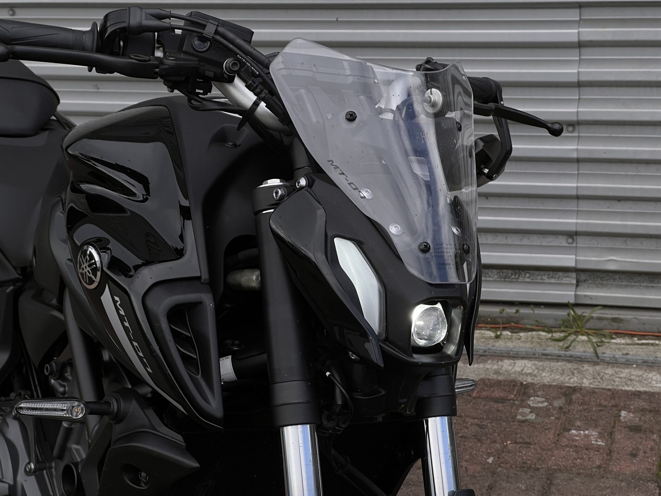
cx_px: 332
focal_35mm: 78
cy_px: 247
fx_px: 1489
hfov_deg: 25.0
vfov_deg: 18.9
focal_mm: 9
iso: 32
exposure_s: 1/494
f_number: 2.8
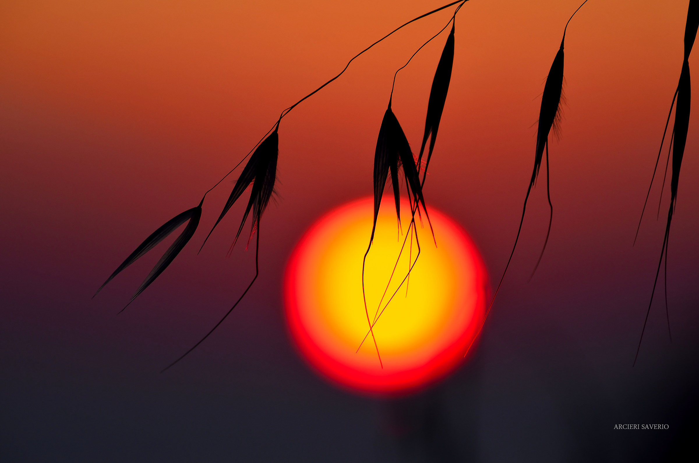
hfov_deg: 6.9
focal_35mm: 300
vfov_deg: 4.6
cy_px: 232
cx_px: 350
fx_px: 5812
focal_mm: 200
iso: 140
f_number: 11
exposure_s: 1/125
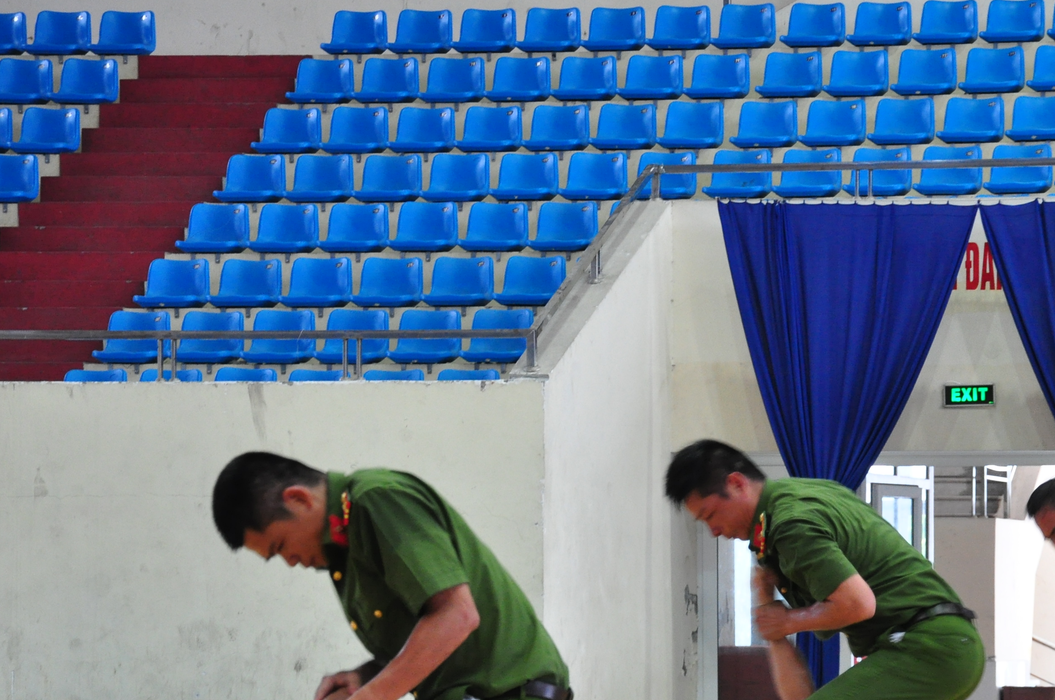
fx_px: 5268
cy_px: 573
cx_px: 822
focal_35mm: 180
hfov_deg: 11.4
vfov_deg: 7.6
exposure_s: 1/25
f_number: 5.3
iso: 1000
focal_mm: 70
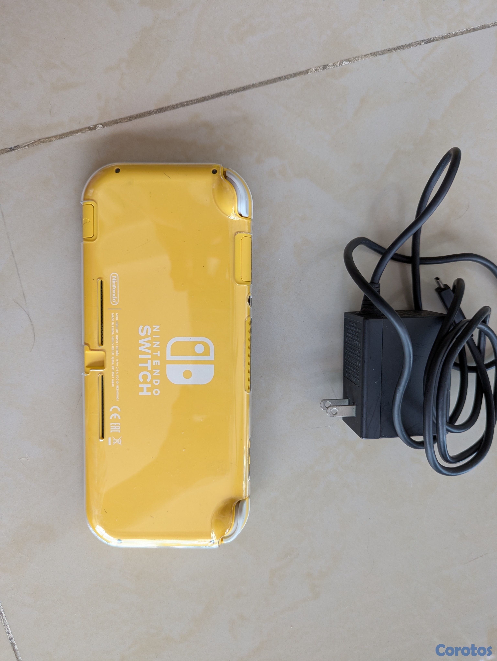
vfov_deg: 71.5
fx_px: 458
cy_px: 330
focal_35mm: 24
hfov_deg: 56.9
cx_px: 248
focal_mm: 6.81
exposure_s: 1/32
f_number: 1.85
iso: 60
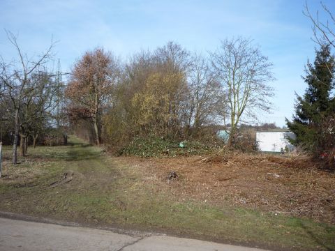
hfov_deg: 49.0
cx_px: 168
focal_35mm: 38
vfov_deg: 37.7
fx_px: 368
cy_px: 126
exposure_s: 1/400
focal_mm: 5.2
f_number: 4.5
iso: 100
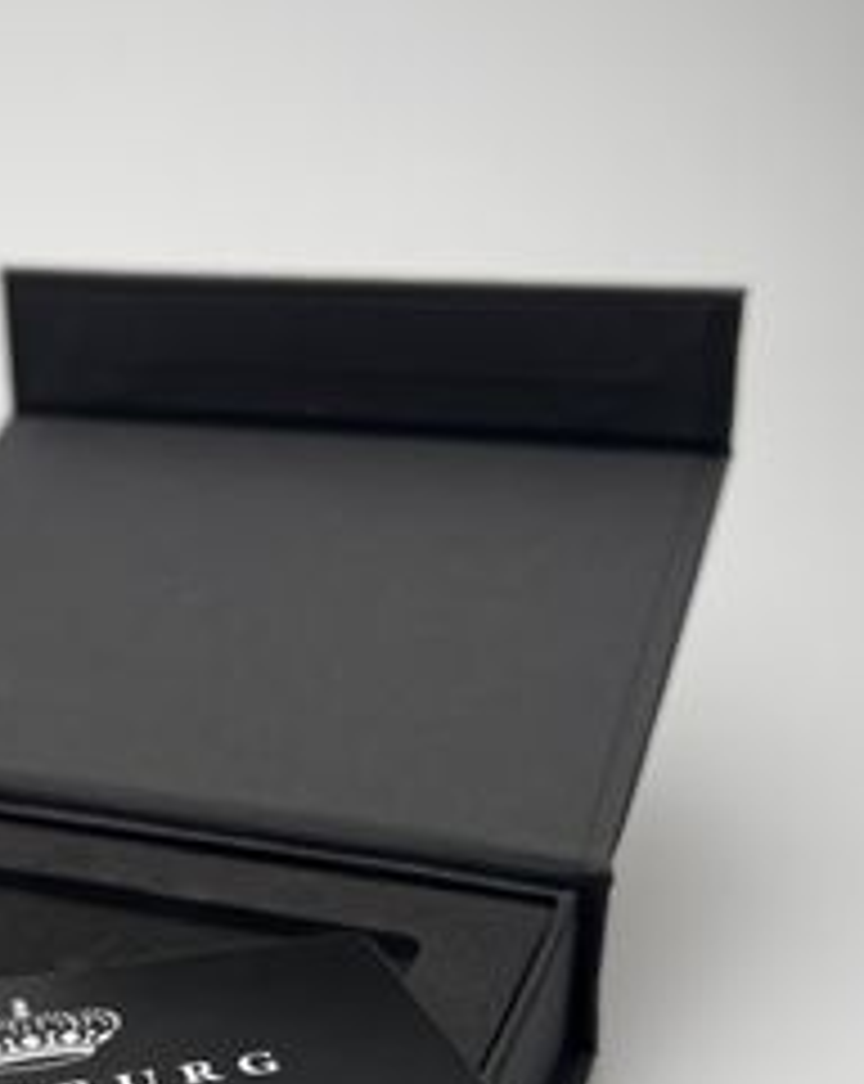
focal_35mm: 54
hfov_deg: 27.6
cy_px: 823
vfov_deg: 34.0
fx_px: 1730
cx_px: 198
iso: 50
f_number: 1.5
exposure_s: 1/1395
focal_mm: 5.7
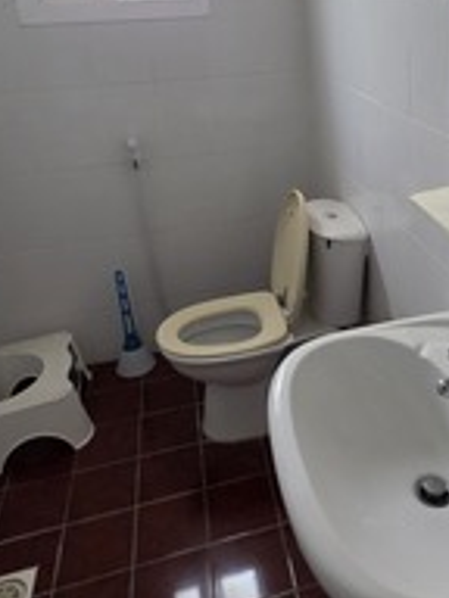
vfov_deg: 56.9
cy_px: 192
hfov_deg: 43.8
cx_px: 341
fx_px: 536
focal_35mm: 31
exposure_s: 1/50
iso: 250
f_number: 1.9
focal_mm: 2.2
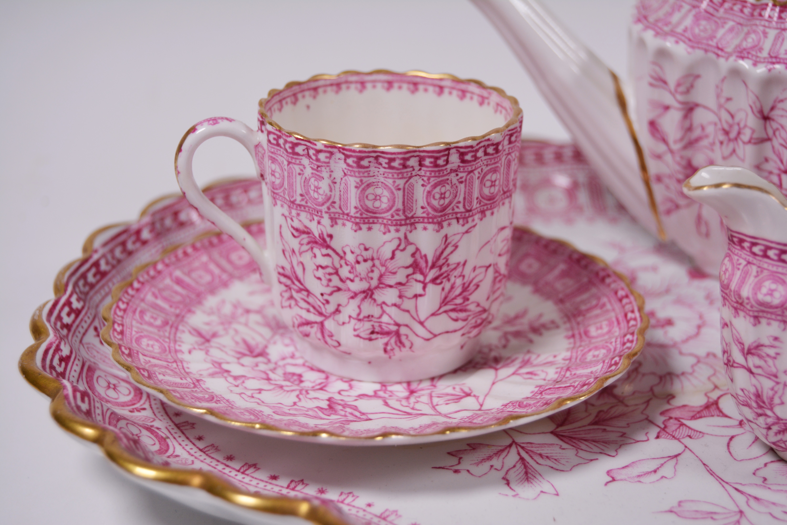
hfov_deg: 28.1
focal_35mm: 72
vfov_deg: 18.9
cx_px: 394
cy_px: 262
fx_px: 1574
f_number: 6.3
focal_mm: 48
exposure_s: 1/160
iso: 200
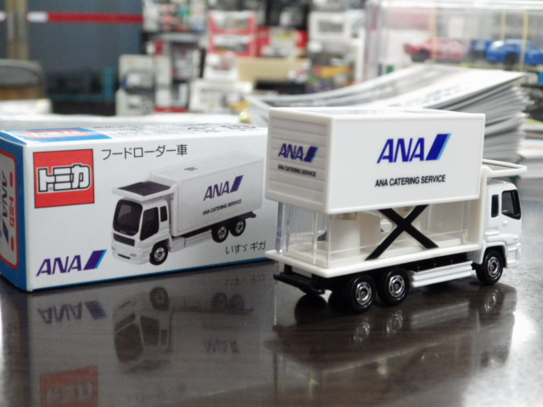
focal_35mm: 59
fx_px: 925
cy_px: 204
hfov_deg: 32.7
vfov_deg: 24.8
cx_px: 272
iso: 800
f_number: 4
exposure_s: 1/40
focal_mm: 10.7
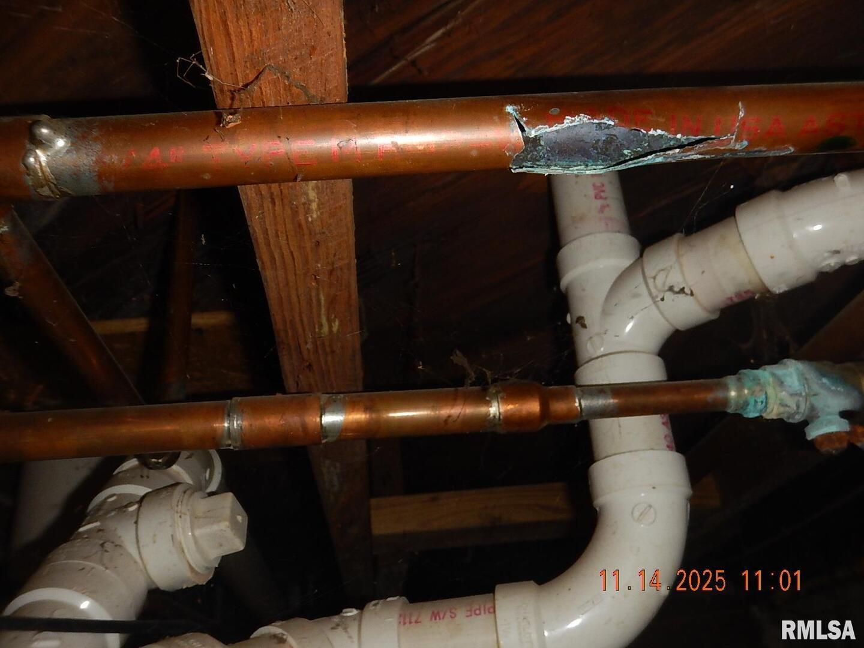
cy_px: 324
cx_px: 432
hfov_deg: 58.4
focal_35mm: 31
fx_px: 774
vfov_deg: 45.4
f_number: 4.2
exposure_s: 1/30
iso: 200
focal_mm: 5.6
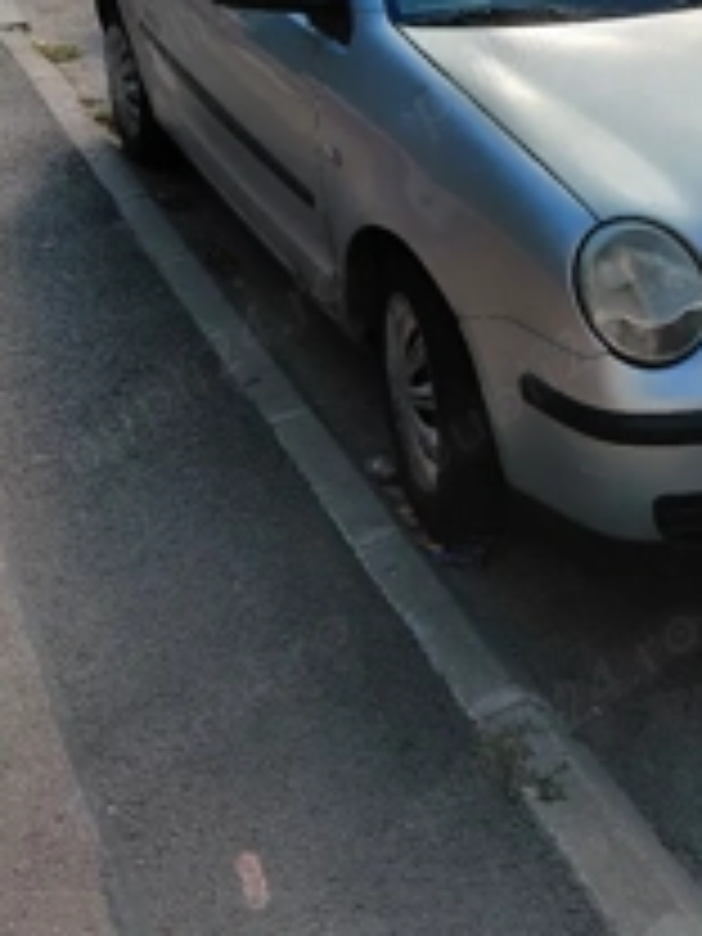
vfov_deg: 36.8
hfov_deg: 29.0
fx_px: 1298
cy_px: 72
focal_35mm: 48
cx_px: 644
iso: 50
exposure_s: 1/2500
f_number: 1.8
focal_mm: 4.69
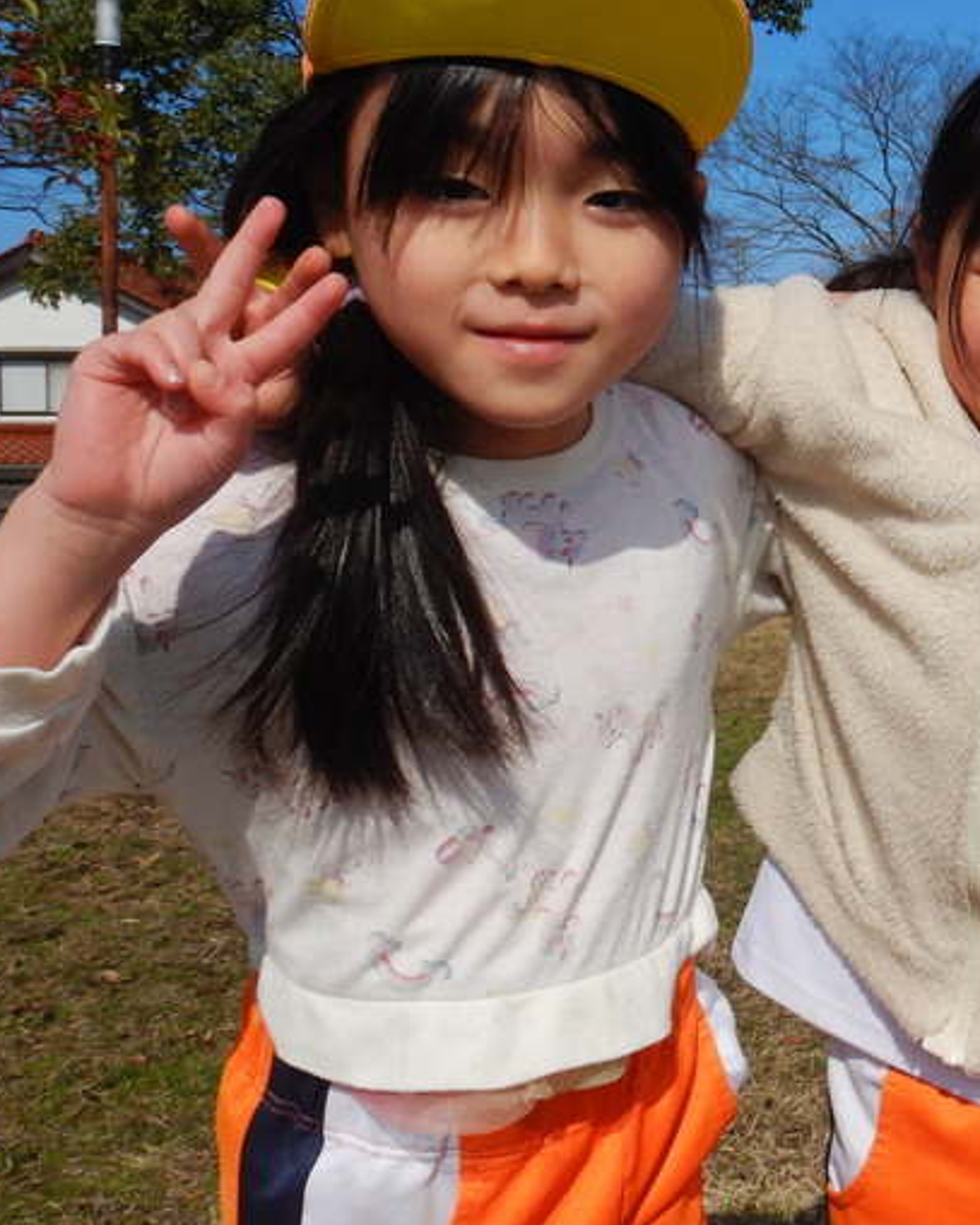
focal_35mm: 46
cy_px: 496
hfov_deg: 30.5
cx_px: 978
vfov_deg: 40.2
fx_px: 1668
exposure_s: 1/500
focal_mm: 4.3
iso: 125
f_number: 8.2
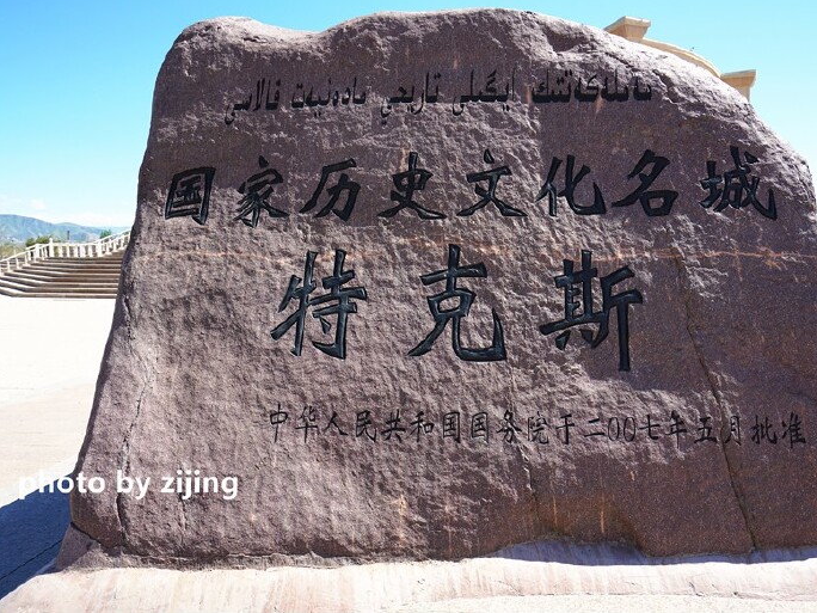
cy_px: 296
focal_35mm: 27
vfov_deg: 51.3
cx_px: 456
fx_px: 637
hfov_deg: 65.1
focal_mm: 24
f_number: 8
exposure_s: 1/160
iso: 100
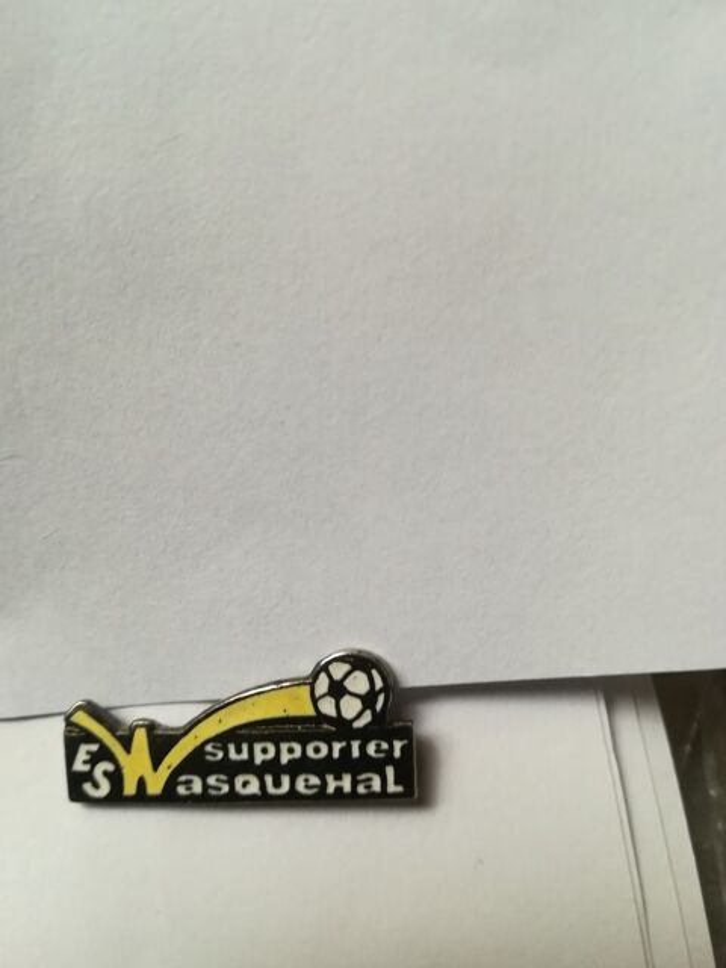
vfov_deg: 67.3
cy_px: 484
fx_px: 727
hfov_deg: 53.1
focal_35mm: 26
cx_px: 363
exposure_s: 1/33.3
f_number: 2.2
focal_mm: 3.83
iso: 200
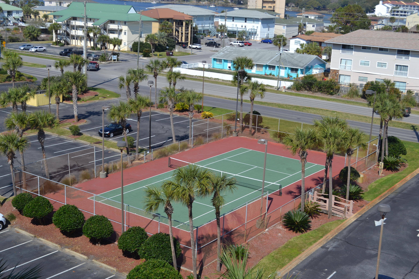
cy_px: 140
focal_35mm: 48
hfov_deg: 41.1
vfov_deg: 28.1
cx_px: 210
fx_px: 559
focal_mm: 32
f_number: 9
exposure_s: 1/320
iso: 100
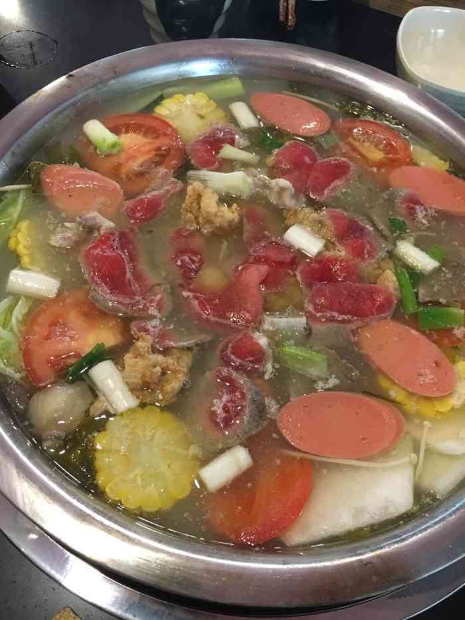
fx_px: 519
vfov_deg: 61.7
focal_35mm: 29
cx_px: 232
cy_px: 310
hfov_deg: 48.2
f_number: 2.2
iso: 200
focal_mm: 4.15
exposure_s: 1/33
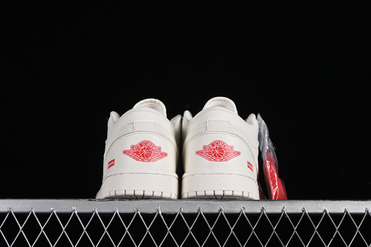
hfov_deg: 27.0
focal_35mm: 75
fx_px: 773
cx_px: 186
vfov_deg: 18.2
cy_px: 124
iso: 160
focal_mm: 50
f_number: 8
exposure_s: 1/100
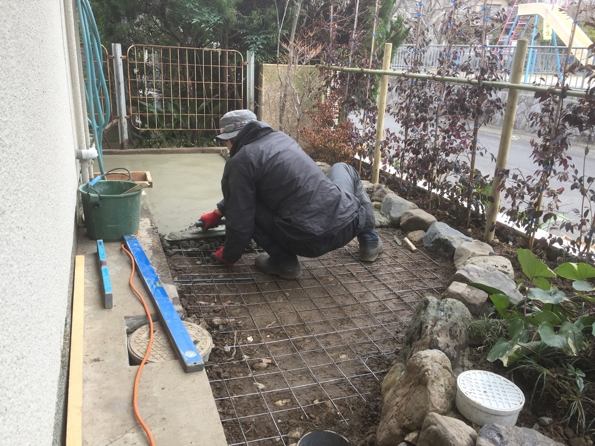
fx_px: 498
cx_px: 298
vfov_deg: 48.2
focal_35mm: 29
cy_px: 223
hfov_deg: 61.7
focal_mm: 4.15
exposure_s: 1/60
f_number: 2.2
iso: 32
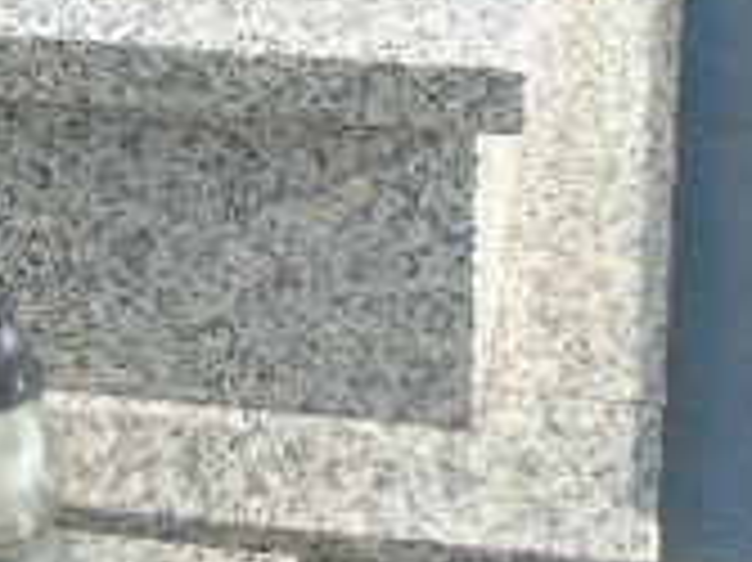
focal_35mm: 111
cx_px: 234
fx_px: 2410
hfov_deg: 17.7
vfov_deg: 12.4
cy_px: -391
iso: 80
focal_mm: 5.2
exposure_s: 1/320
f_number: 3.6
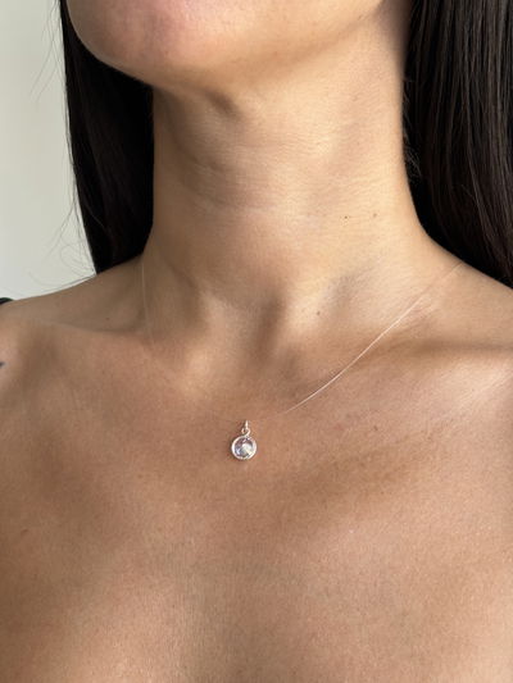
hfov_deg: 28.0
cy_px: 342
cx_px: 256
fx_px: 1027
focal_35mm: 52
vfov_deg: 36.8
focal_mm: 5.96
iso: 50
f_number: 1.6
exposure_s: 1/121
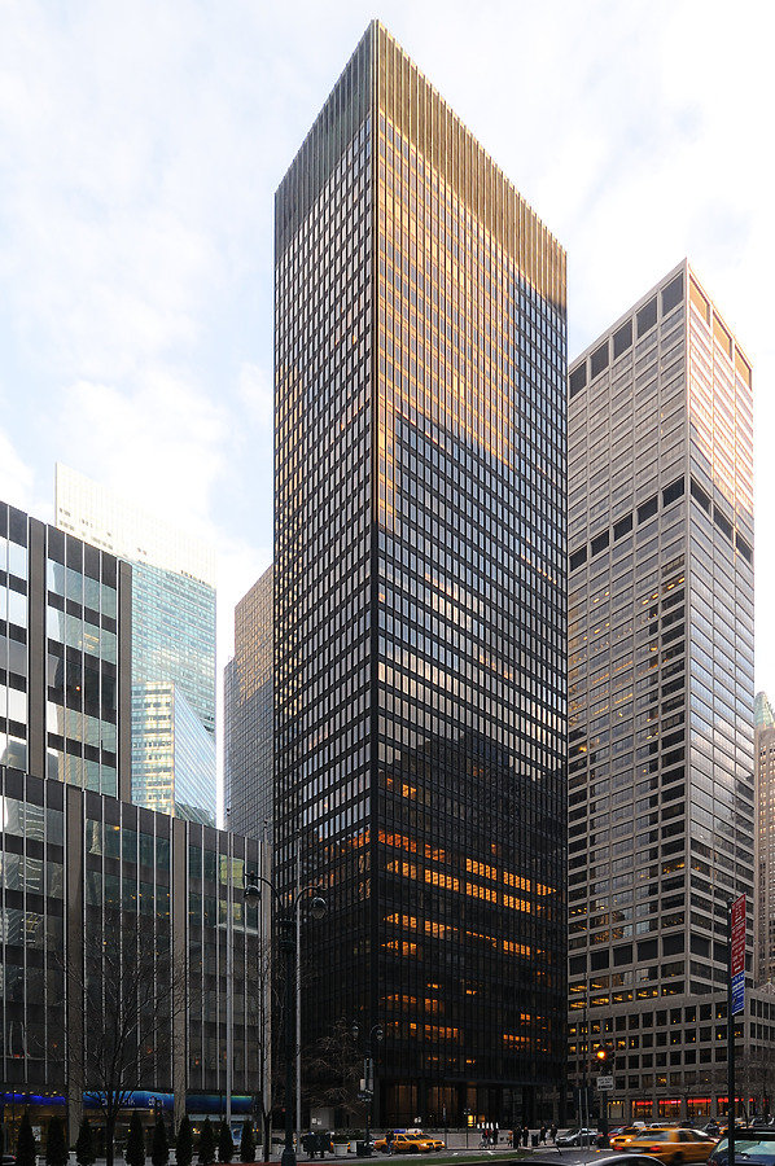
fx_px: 583
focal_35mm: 18
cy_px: 583
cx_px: 388
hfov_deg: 67.3
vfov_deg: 90.1
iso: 200
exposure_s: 1/30
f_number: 8
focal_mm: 12
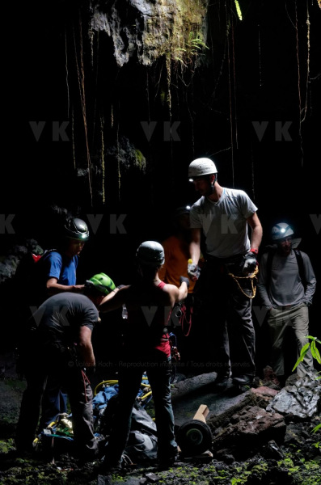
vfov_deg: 19.5
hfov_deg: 13.0
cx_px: 160
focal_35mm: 105
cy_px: 242
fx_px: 1412
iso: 2000
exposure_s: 1/80
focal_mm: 70
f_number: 8
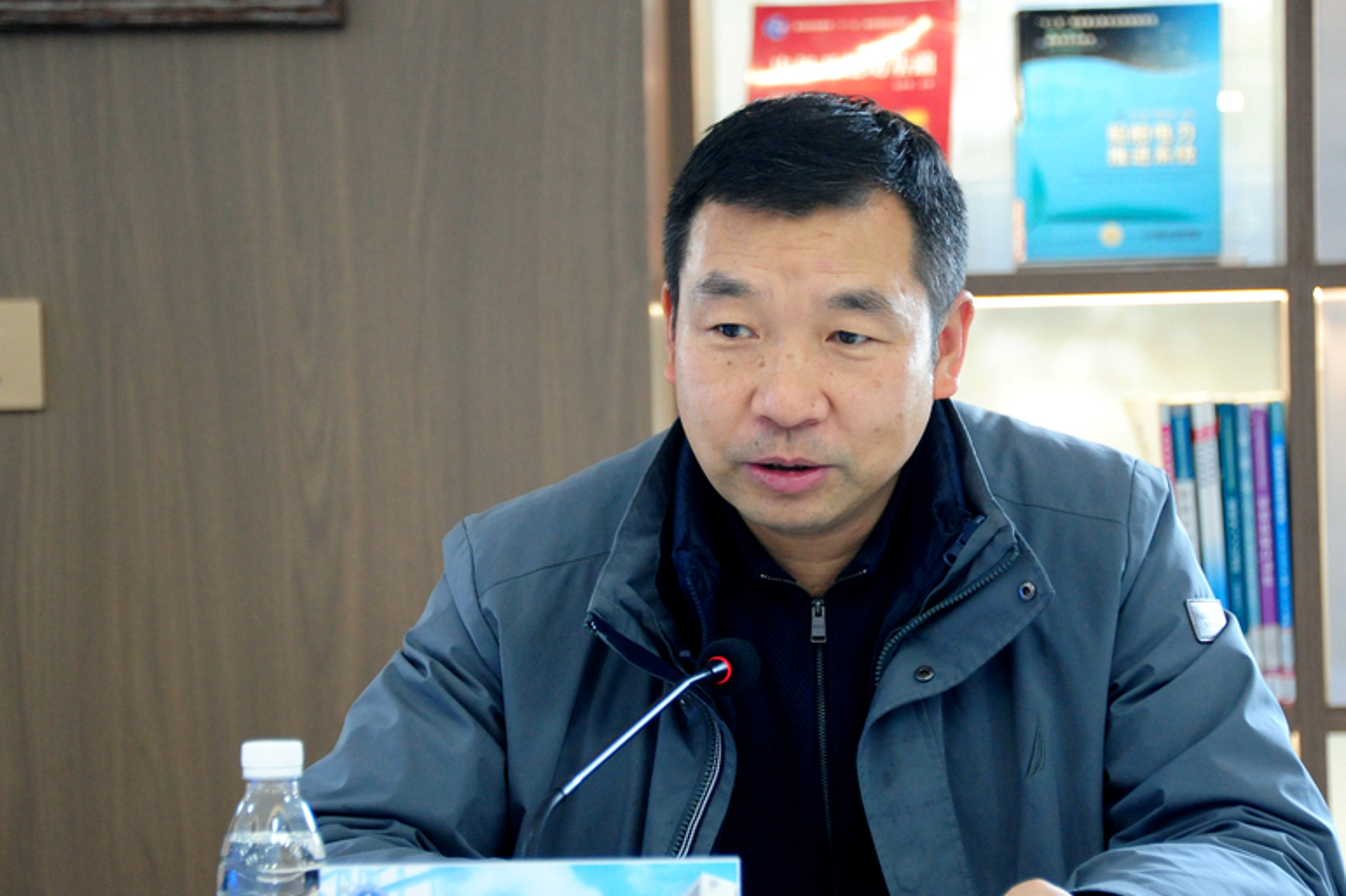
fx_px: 6539
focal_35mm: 175
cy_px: 492
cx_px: 674
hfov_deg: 11.8
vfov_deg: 7.8
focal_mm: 135
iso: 4000
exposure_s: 1/100
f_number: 5.6
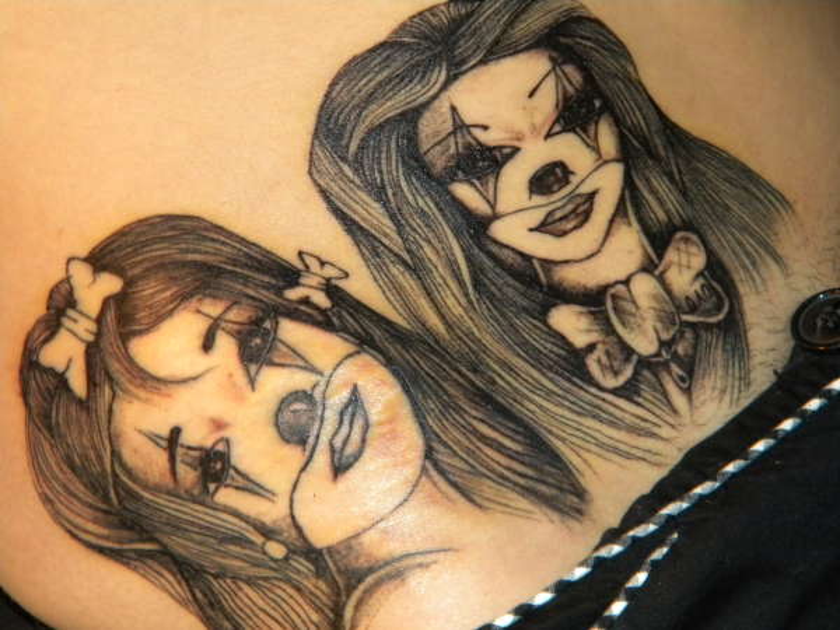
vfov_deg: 10.0
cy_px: 315
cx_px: 420
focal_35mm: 148
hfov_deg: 13.3
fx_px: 3591
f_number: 5
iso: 400
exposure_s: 1/8
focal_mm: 26.8
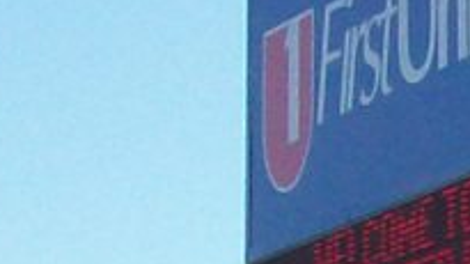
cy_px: 707
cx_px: 919
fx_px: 5928
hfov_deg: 4.5
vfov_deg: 2.5
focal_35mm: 476
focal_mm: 9.4
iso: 80
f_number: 6
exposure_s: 1/435
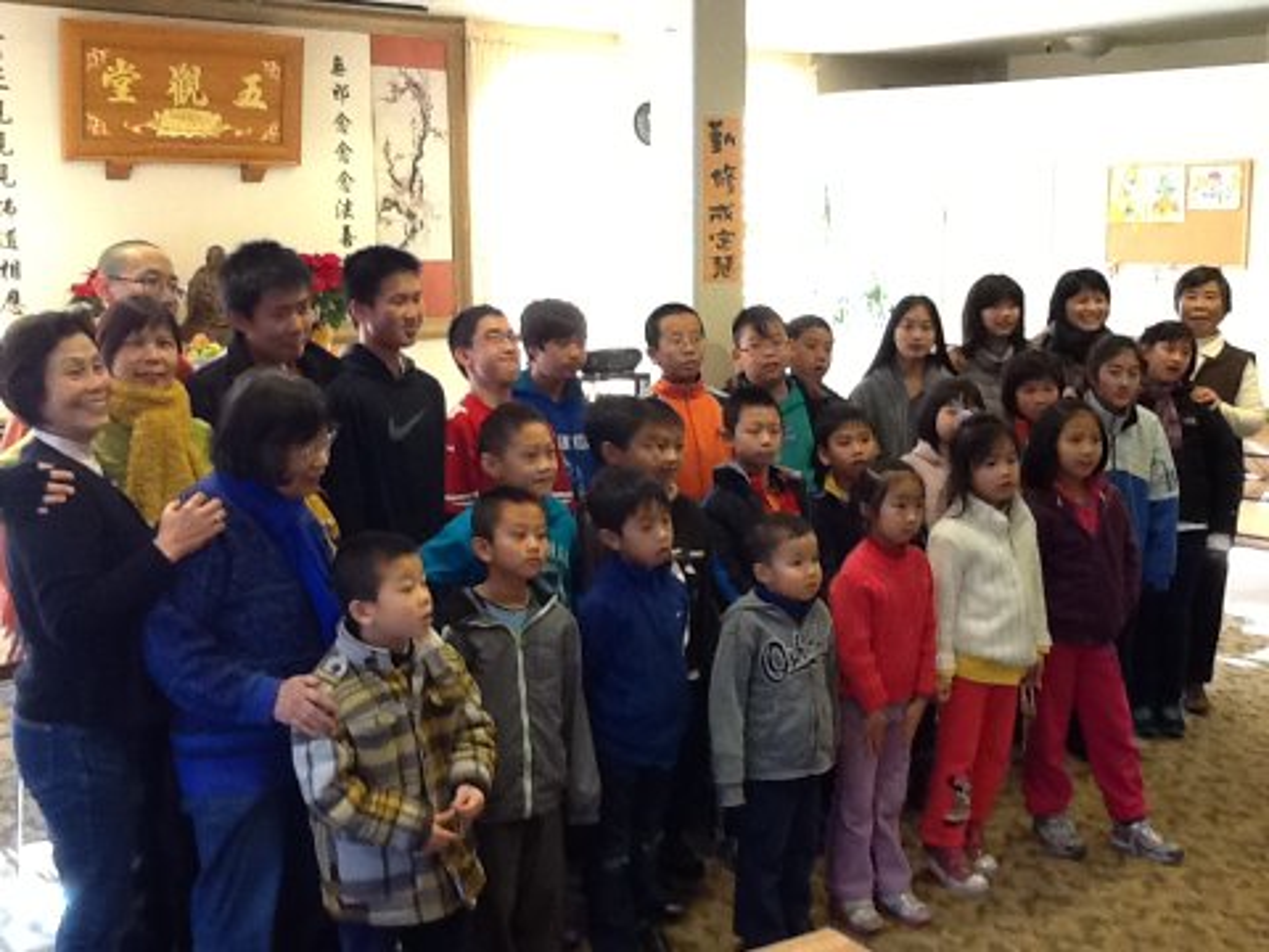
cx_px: 634
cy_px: 476
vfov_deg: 32.9
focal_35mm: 44
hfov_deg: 42.9
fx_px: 1613
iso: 160
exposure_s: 1/30
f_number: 2.4
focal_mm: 2.03
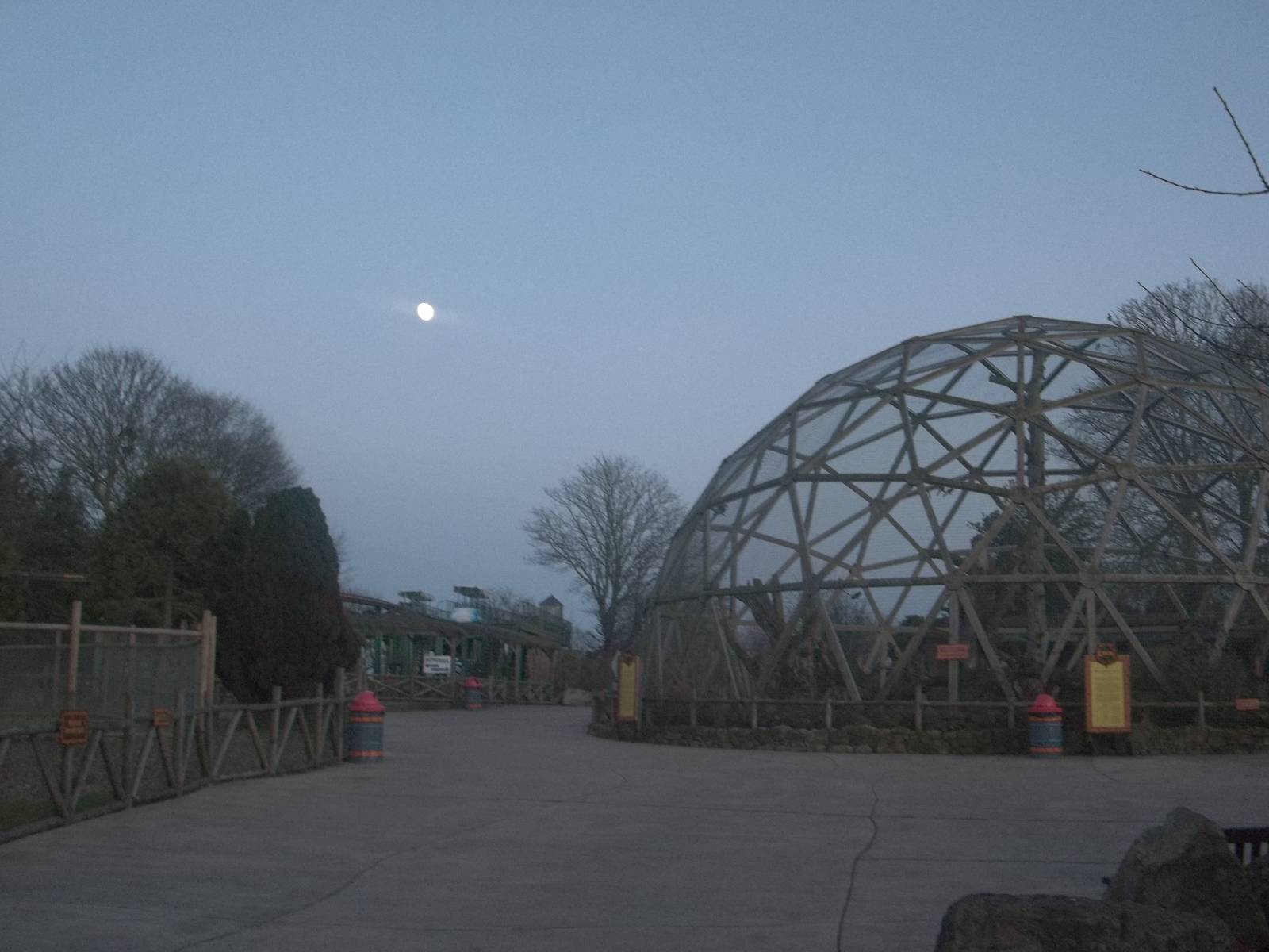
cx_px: 634
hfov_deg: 41.2
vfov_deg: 31.5
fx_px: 1686
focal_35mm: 46
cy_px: 476
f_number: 3.7
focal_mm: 8.3
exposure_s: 1/25
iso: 160
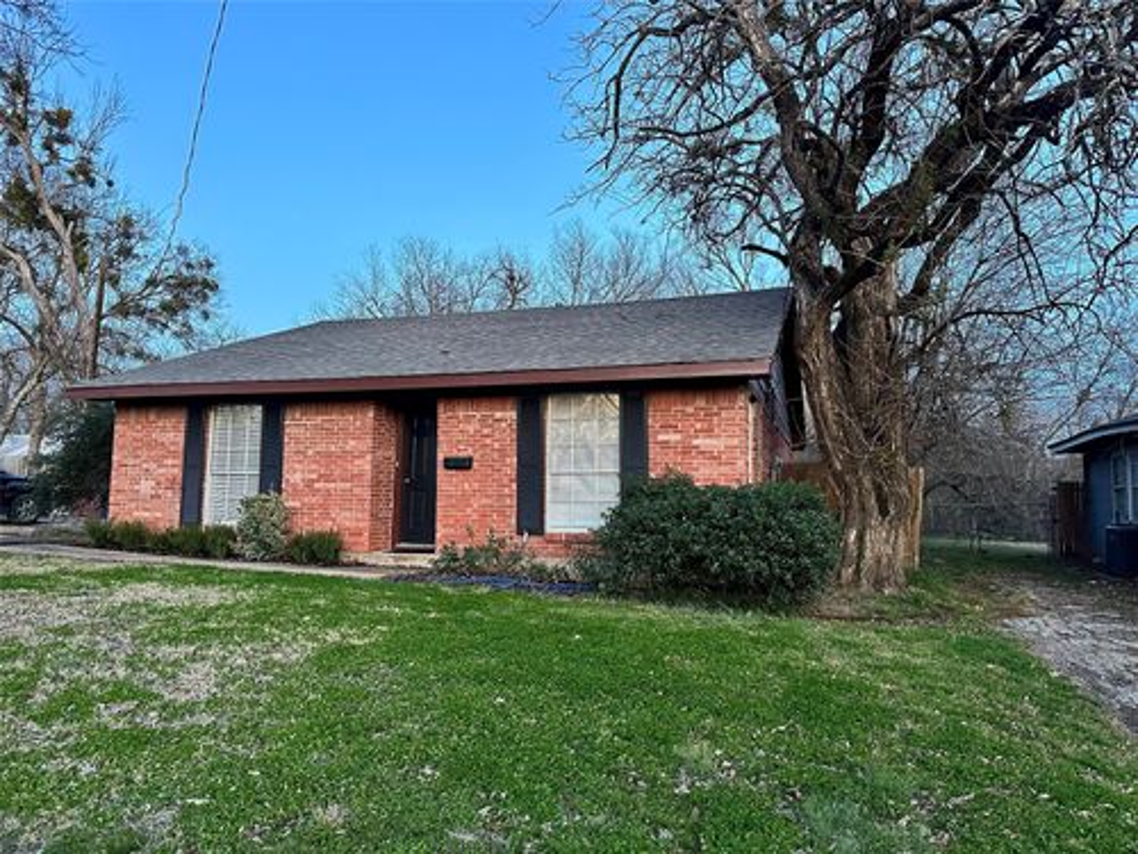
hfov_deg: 71.6
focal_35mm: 24
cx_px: 569
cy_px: 427
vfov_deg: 56.8
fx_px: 789
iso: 250
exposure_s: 1/60
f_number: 1.78
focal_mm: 6.86
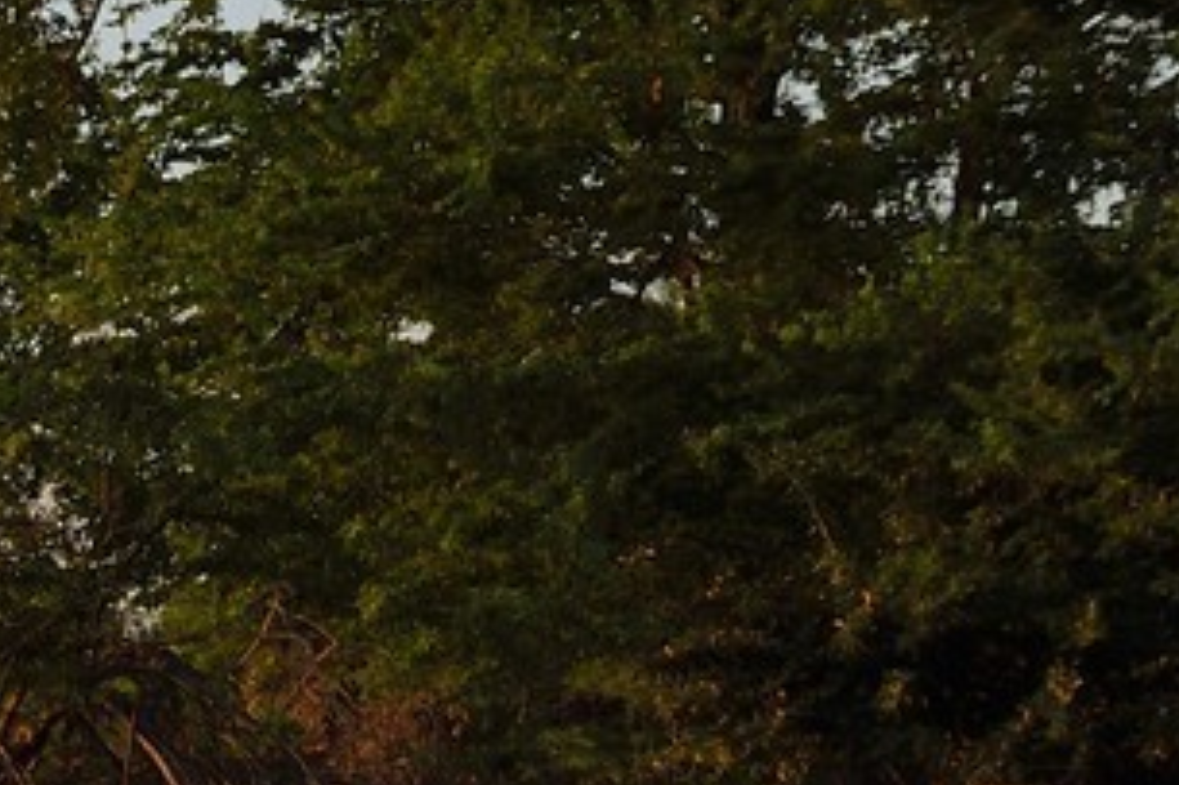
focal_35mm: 252
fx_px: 8248
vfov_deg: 5.3
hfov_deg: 7.5
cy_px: 1759
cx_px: -1813
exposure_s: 1/160
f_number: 7.1
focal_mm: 48
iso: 200
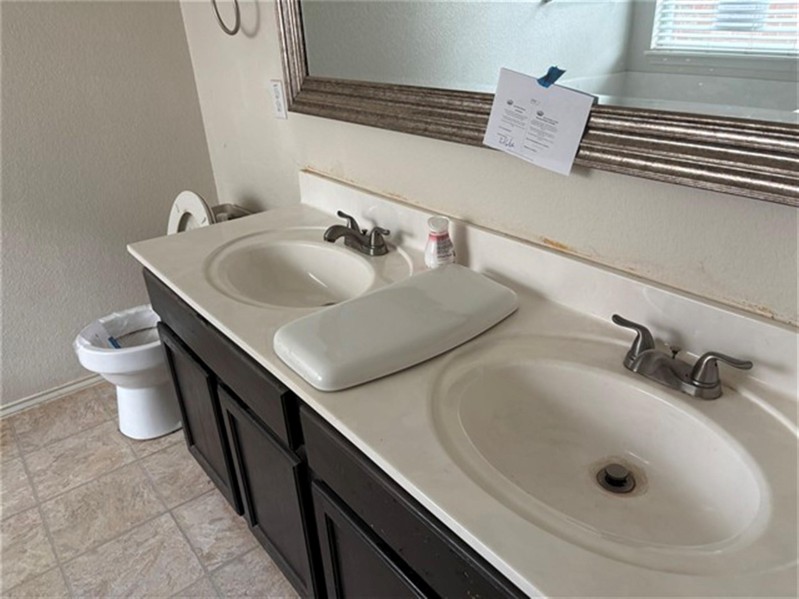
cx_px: 400
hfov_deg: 67.3
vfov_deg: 53.0
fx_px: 600
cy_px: 300
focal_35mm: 26
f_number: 1.6
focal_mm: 5.96
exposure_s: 1/60
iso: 125
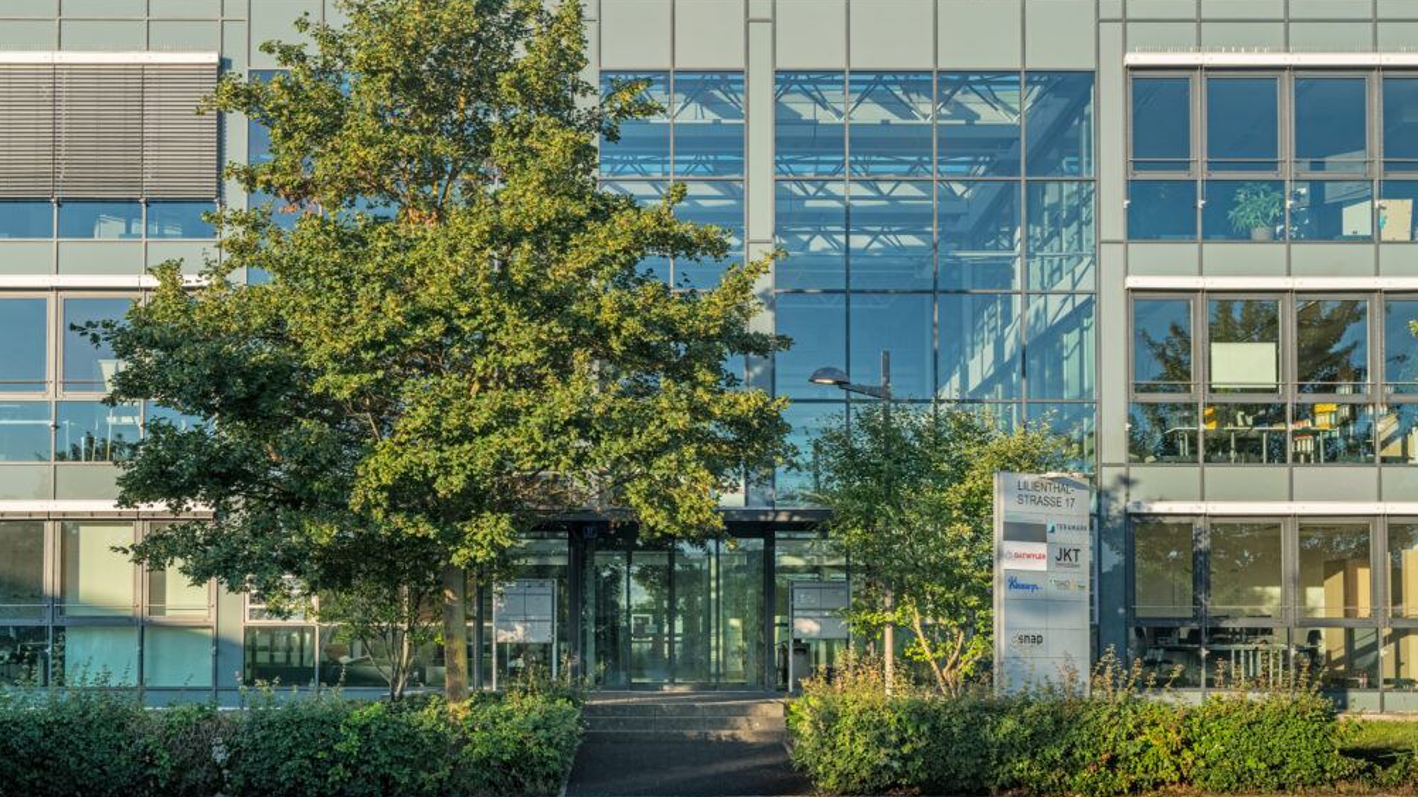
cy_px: 400
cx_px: 704
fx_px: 1692
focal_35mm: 45
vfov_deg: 26.5
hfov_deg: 45.5
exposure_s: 1/125
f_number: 11
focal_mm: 42
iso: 250
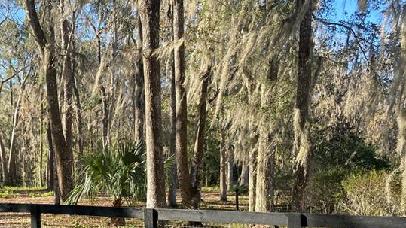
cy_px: 177
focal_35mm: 58
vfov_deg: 20.5
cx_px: 44
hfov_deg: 34.1
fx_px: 624
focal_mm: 3.99
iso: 20
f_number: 1.8
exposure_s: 1/415
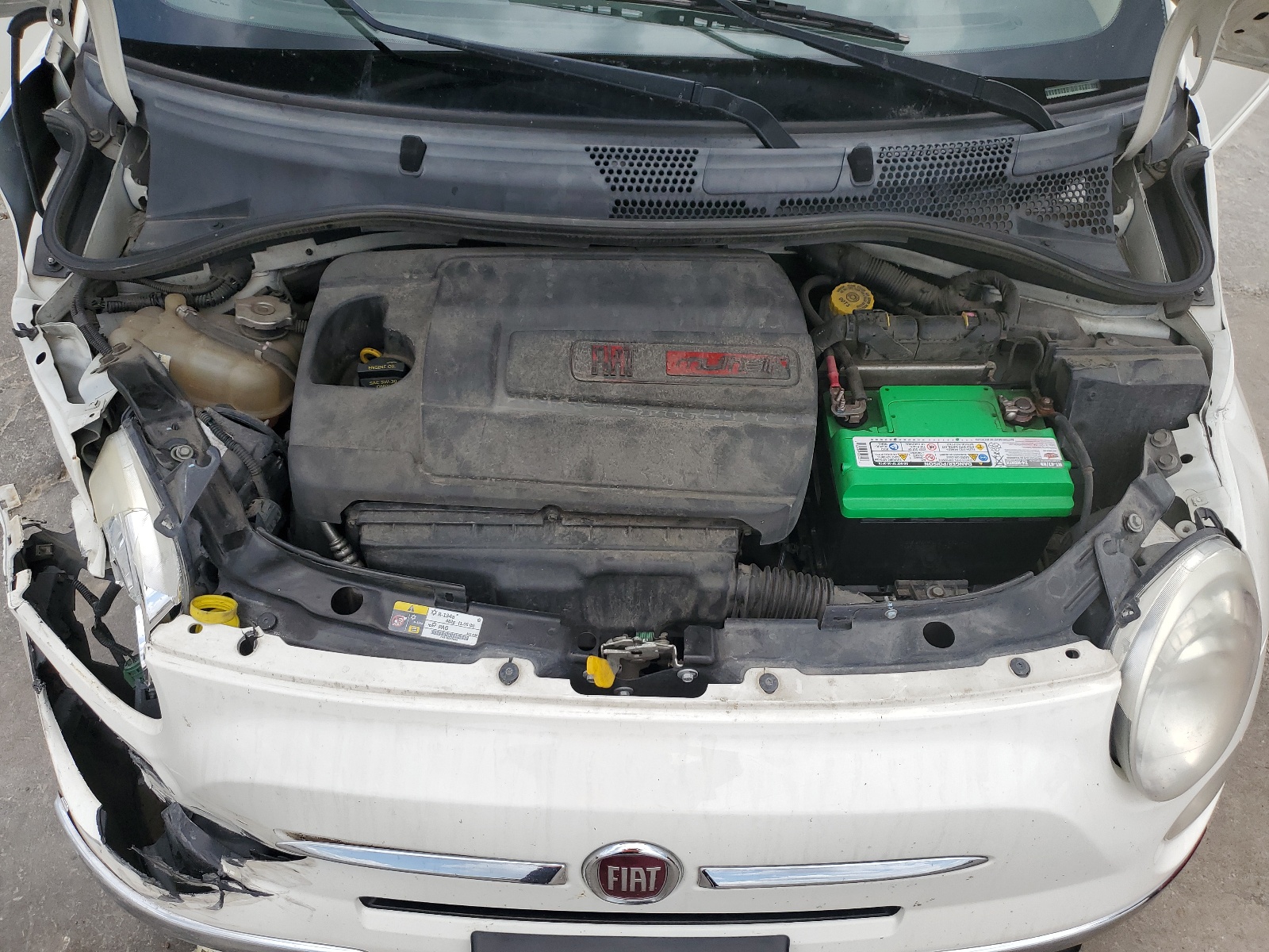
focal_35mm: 26
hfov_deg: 67.3
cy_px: 476
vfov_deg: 53.1
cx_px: 634
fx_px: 953
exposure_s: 1/1667
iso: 50
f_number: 1.5
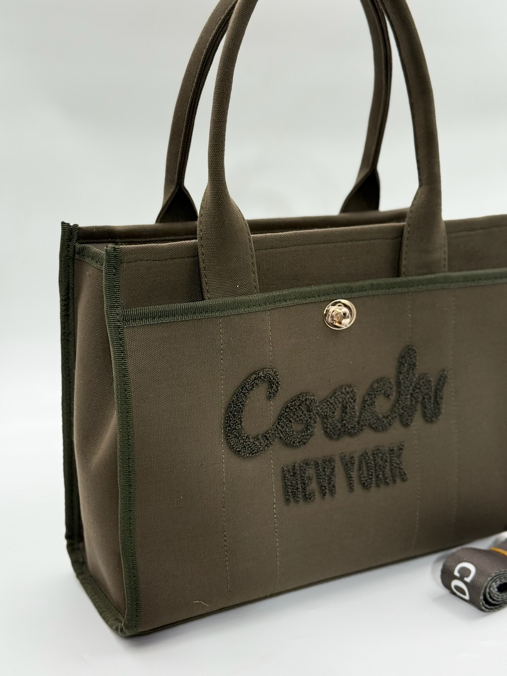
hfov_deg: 30.3
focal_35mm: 48
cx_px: 254
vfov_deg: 39.7
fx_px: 937
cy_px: 338
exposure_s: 1/478
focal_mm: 6.76
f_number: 1.78
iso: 80
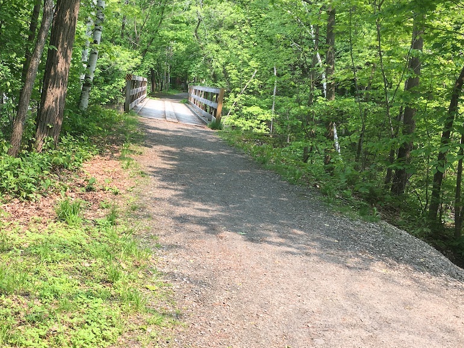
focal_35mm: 45
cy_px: 159
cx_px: 150
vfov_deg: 32.2
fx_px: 603
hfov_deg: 41.5
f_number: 2.2
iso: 25
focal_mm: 4.15
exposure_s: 1/287
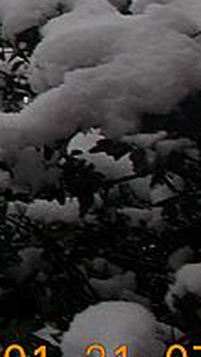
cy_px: -57
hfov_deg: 8.9
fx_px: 1097
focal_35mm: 116
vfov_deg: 17.7
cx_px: -360
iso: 80
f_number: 3.2
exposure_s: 1/50
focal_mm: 4.6
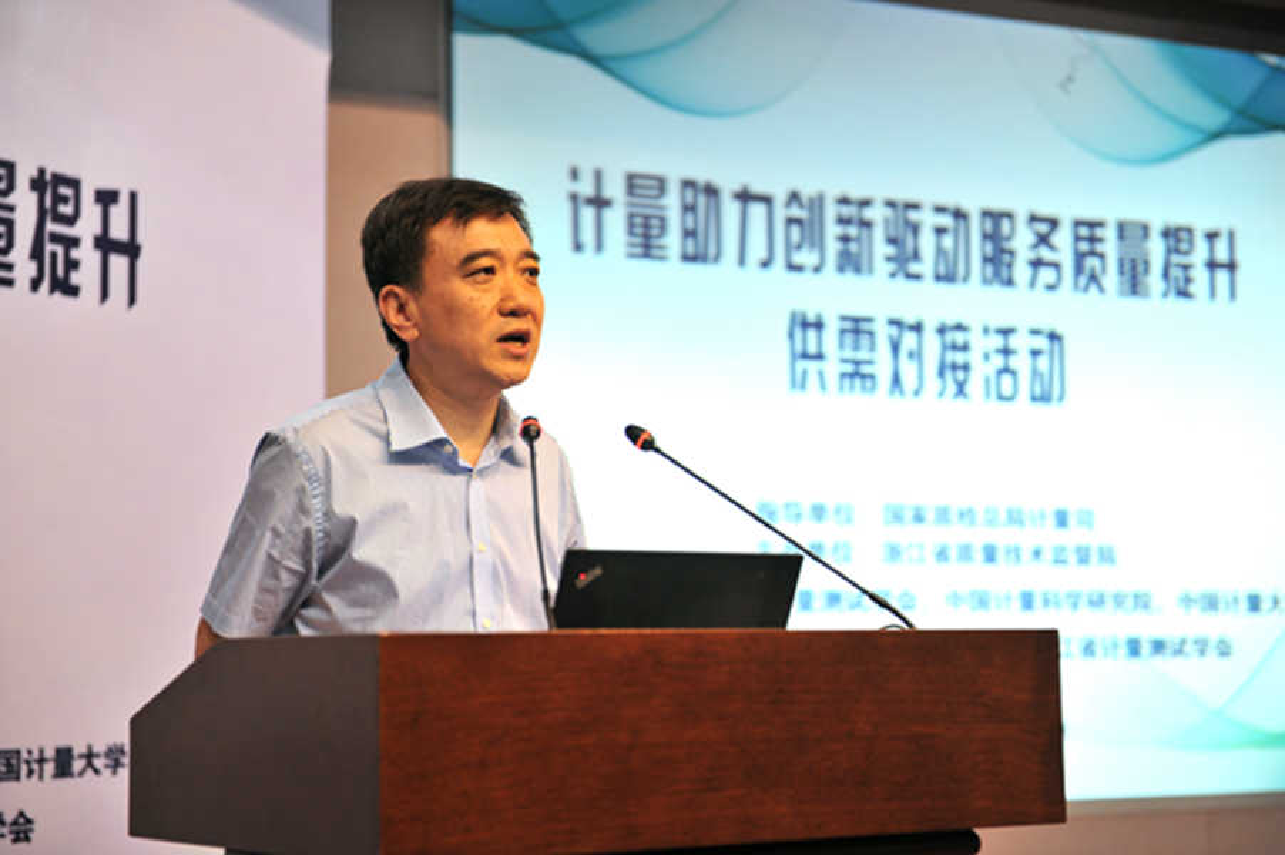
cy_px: 428
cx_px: 642
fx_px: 2497
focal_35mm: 70
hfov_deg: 28.9
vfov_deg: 19.4
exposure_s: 1/80
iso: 1000
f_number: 2.8
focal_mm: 70
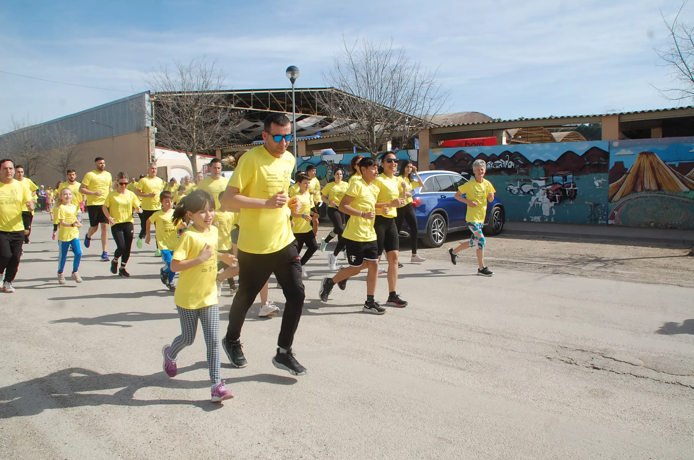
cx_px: 347
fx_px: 520
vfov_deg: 47.8
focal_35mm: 27
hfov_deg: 67.5
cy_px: 230
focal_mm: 18
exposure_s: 1/400
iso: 200
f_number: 10
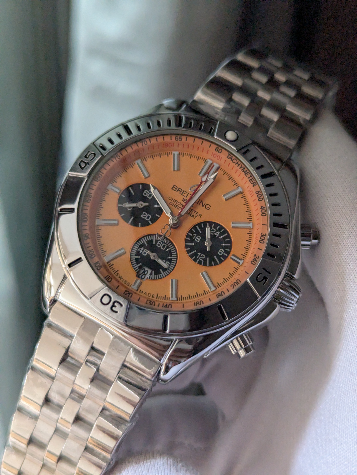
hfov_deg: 30.3
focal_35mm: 48
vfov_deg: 39.6
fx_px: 658
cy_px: 238
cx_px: 178
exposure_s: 1/204
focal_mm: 6.81
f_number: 1.85
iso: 1096
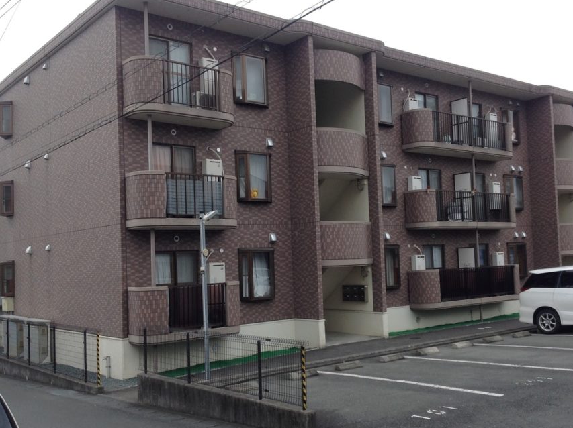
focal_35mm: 42
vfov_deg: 34.3
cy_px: 228
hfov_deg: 44.7
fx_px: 695
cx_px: 322
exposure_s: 1/378
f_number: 2.4
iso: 50
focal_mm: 4.28
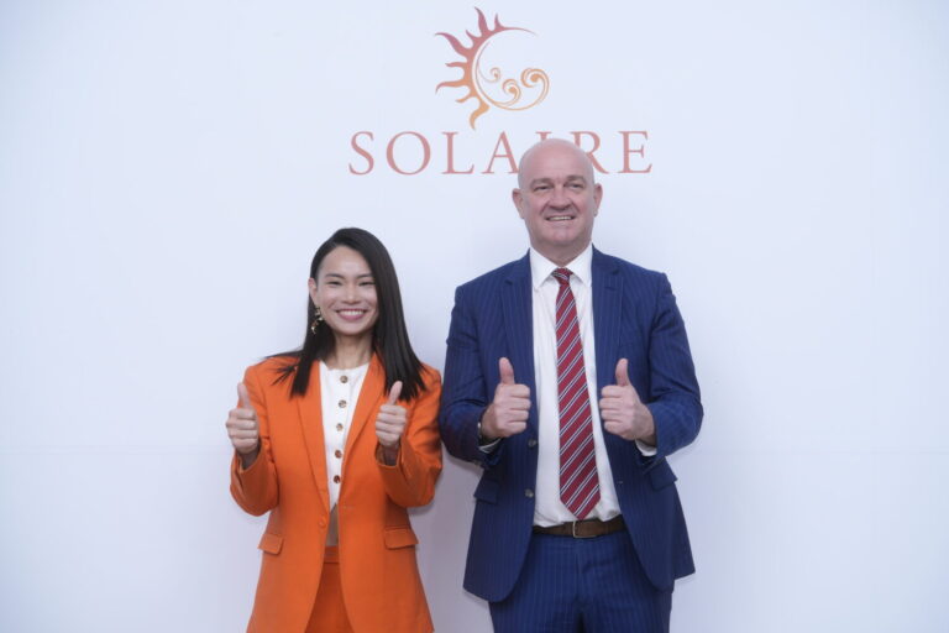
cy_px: 316
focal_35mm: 65
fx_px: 1713
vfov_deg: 20.9
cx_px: 474
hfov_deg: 31.0
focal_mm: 65
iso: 320
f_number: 3.5
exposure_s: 1/100
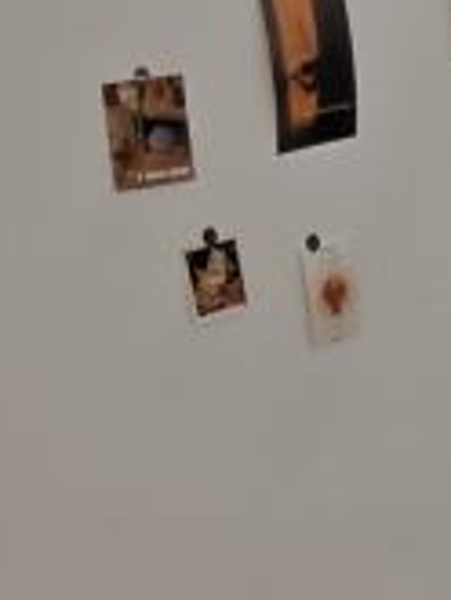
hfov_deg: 14.7
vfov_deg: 16.3
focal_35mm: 97
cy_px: 1147
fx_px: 1683
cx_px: 564
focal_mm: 2.3
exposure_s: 1/50
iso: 200
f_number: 2
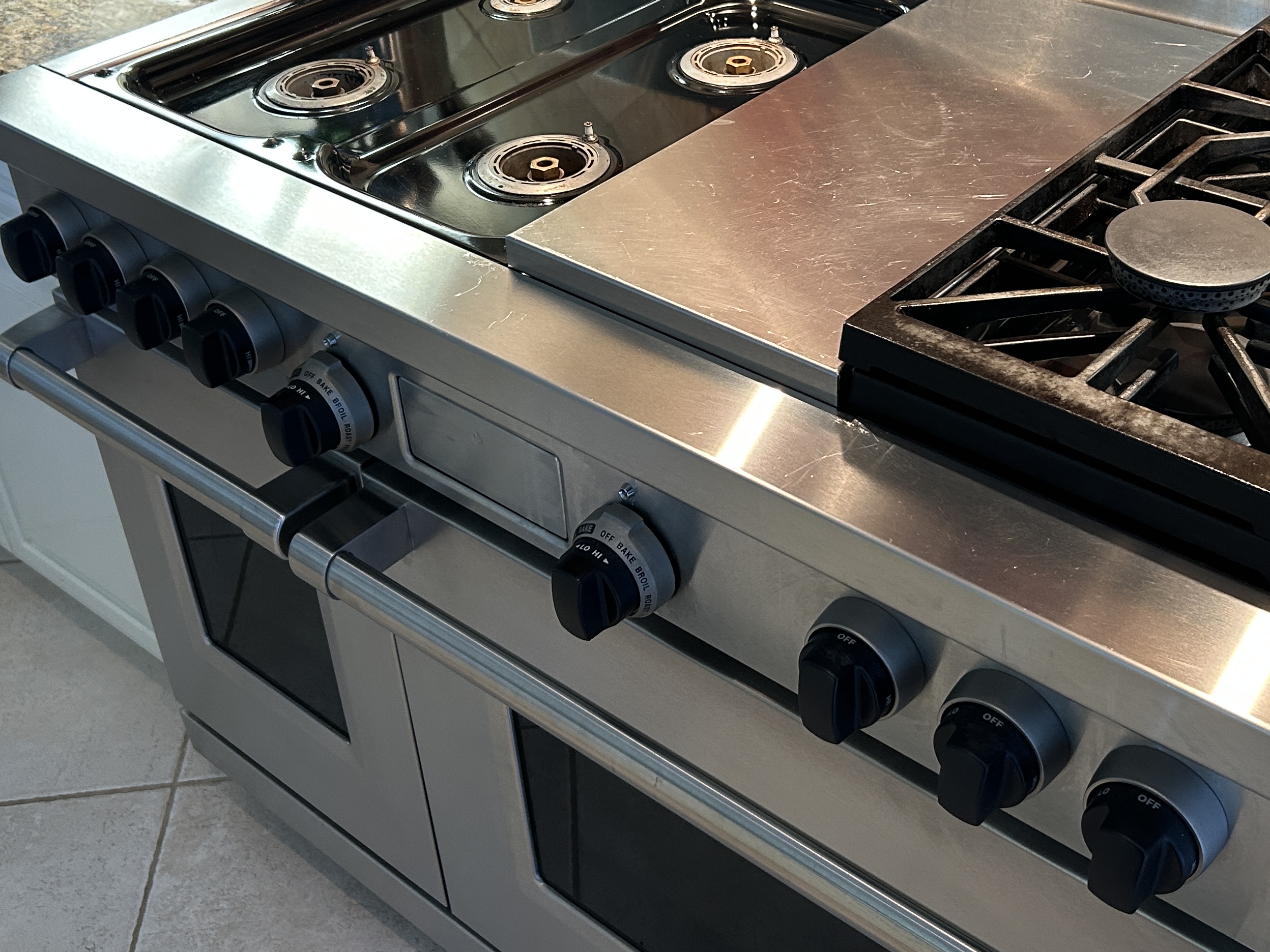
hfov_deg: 44.7
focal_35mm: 42
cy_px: 298
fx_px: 1541
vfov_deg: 34.0
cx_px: 721
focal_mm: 5.7
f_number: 1.5
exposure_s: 1/60
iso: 160
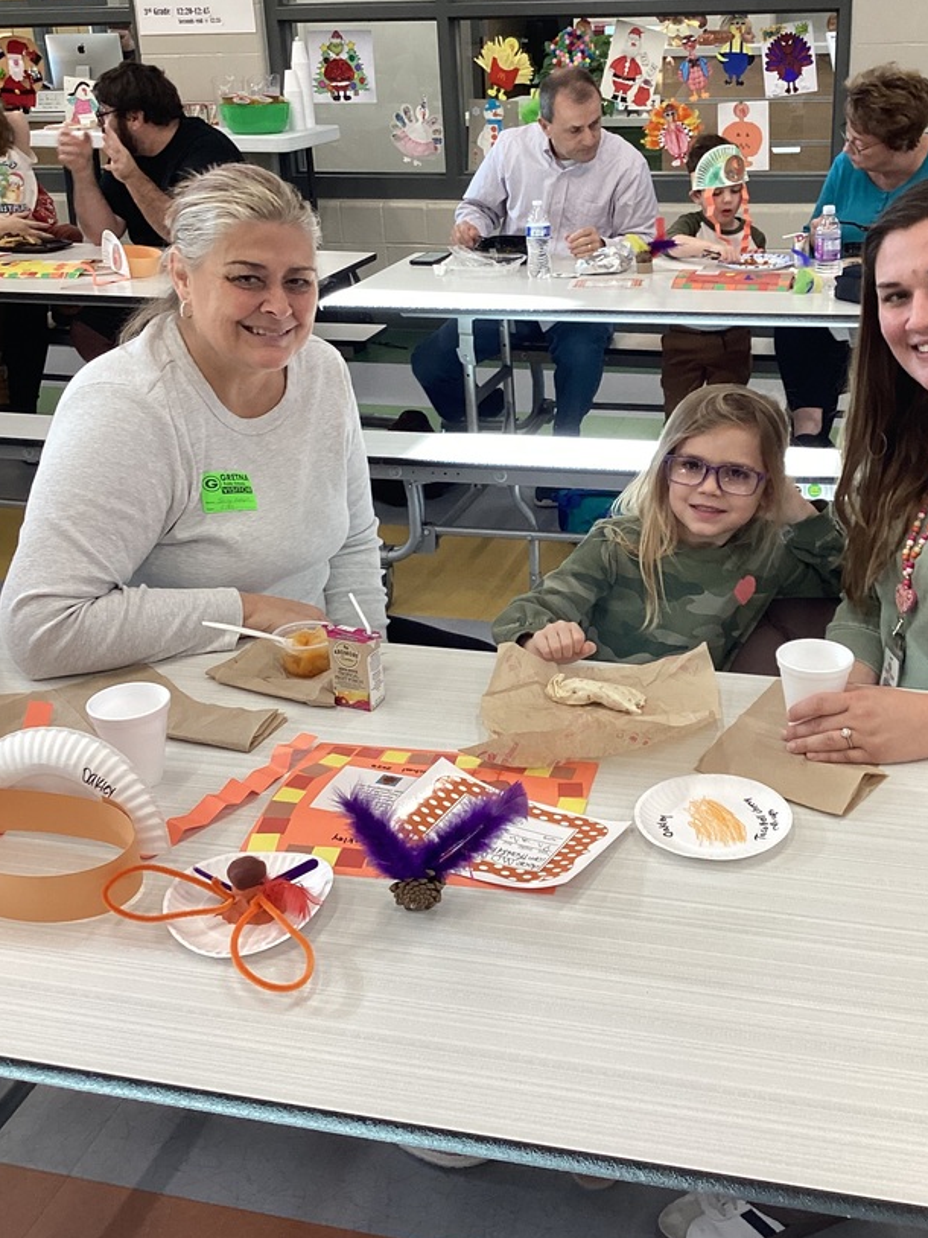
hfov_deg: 36.6
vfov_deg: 47.8
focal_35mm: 39
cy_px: 549
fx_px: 1395
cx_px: 580
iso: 100
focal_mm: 3.3
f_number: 2.4
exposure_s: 1/60
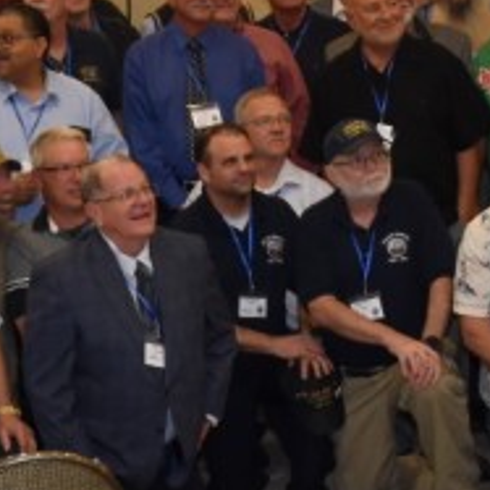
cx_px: 81
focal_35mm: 165
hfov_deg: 10.6
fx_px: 2636
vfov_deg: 10.6
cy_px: 246
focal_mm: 21
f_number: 3.8
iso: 1100
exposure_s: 1/60
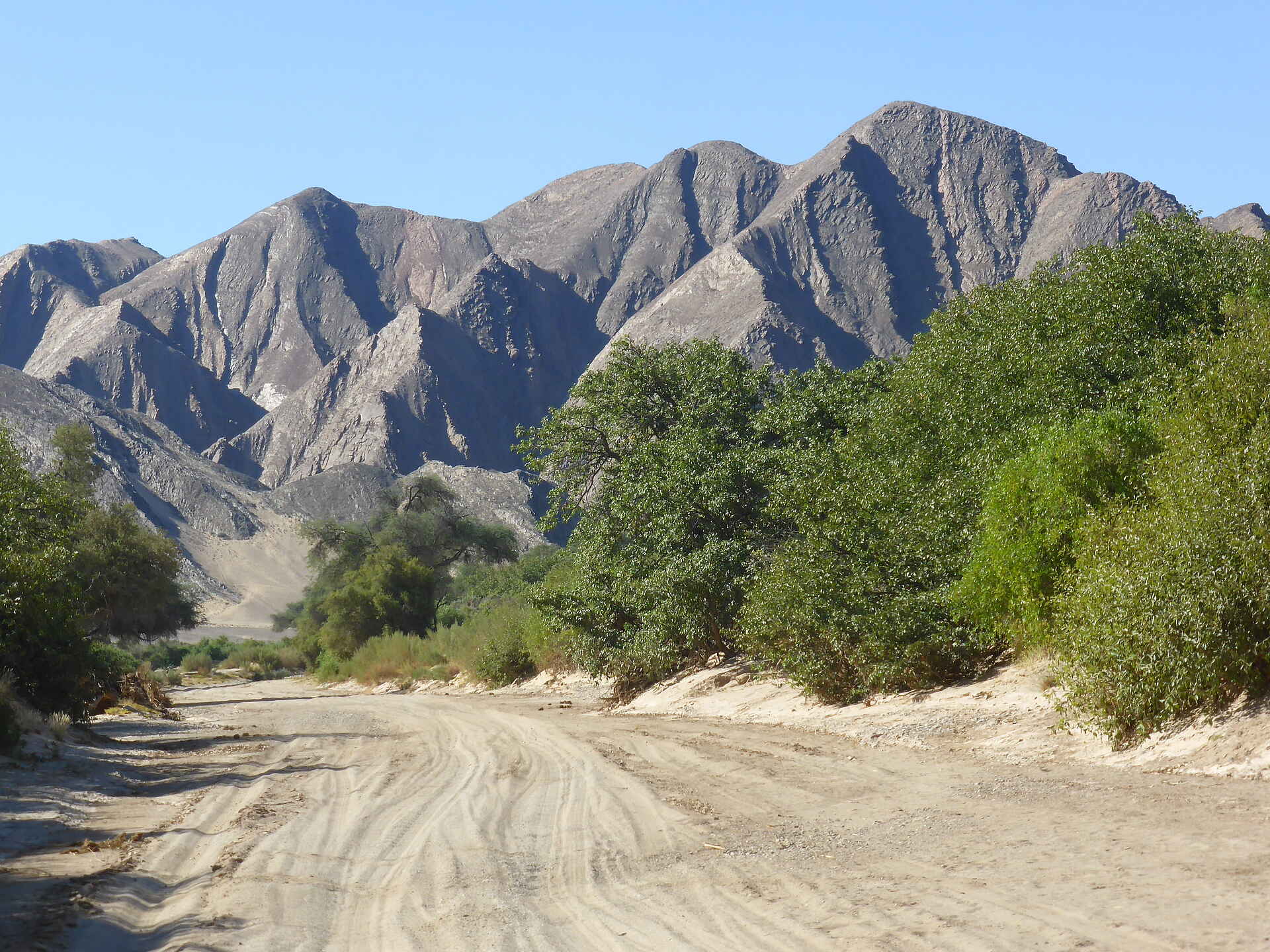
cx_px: 635
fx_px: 3559
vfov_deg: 15.2
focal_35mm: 97
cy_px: 476
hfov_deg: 20.2
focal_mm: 16.1
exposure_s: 1/400
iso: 100
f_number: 5.2
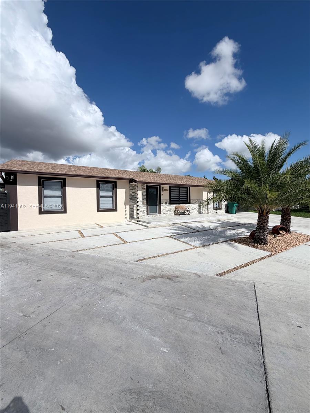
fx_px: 167
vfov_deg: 102.1
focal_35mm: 14
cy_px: 206
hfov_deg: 85.7
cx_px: 155
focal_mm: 2.22
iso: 25
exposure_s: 1/2320
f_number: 2.2
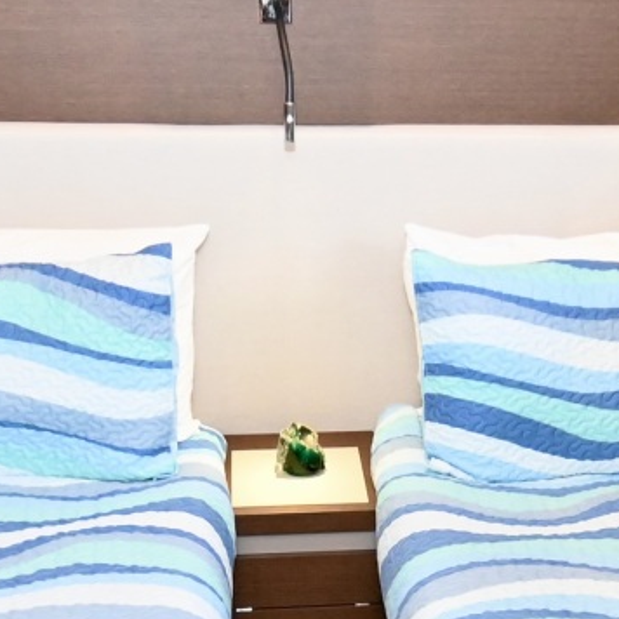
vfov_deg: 27.2
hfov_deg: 29.4
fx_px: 1173
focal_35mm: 58
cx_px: 412
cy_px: 675
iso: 3200
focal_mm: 10
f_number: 4.5
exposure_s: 1/80
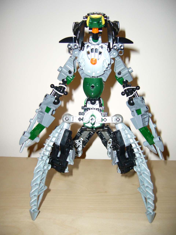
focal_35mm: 35
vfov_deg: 52.6
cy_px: 118
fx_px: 237
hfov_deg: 40.7
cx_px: 88
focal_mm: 5.8
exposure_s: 1/30
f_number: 2.8
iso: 100
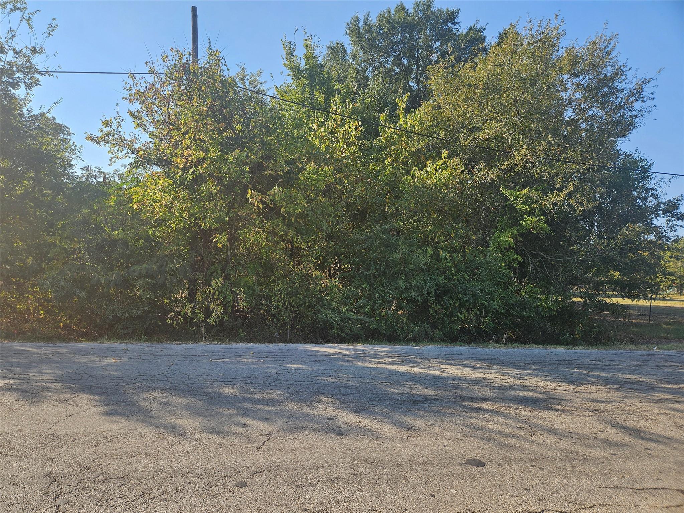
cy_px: 256
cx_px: 342
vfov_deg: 58.9
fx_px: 454
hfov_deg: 73.9
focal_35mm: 23
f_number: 1.8
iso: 25
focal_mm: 5.4
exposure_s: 1/950
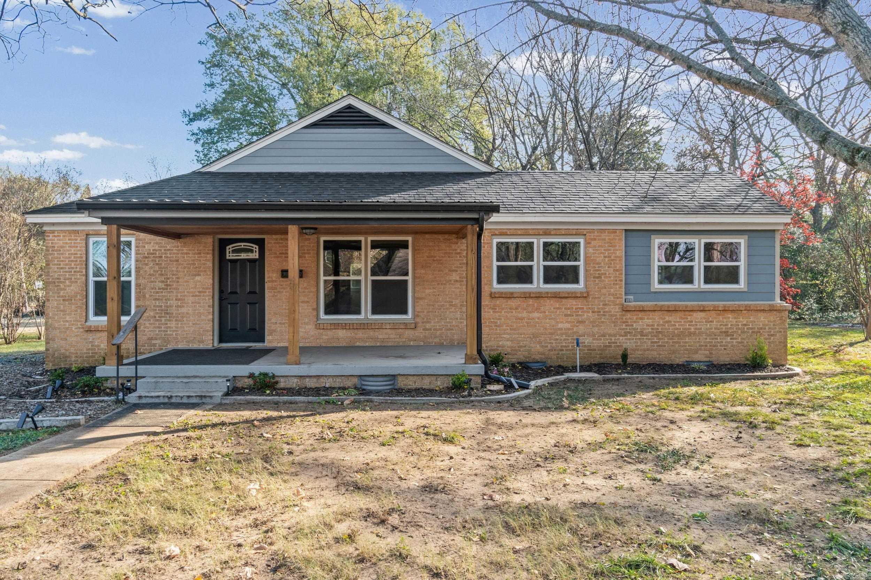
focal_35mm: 27
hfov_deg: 67.4
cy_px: 290
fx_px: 653
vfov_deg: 47.9
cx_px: 436
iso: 250
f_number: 9
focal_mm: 18
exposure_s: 1/30
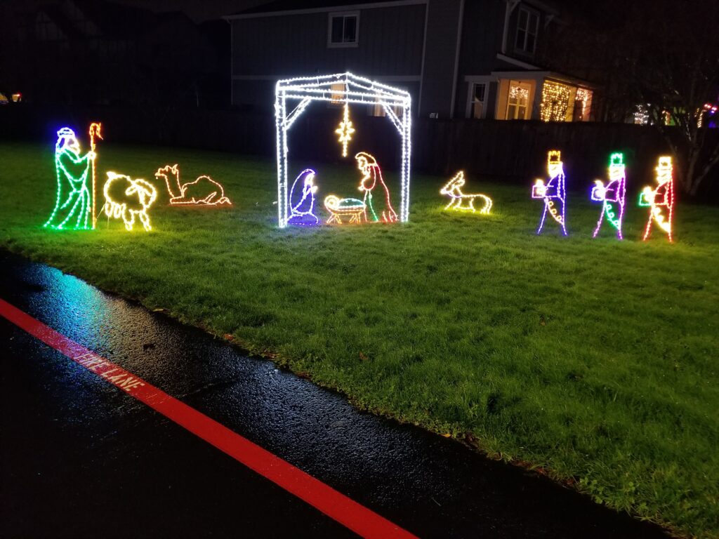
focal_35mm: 26
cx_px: 360
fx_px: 540
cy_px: 270
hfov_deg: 67.3
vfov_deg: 53.1
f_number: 1.7
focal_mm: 4.25
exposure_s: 1/10
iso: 250
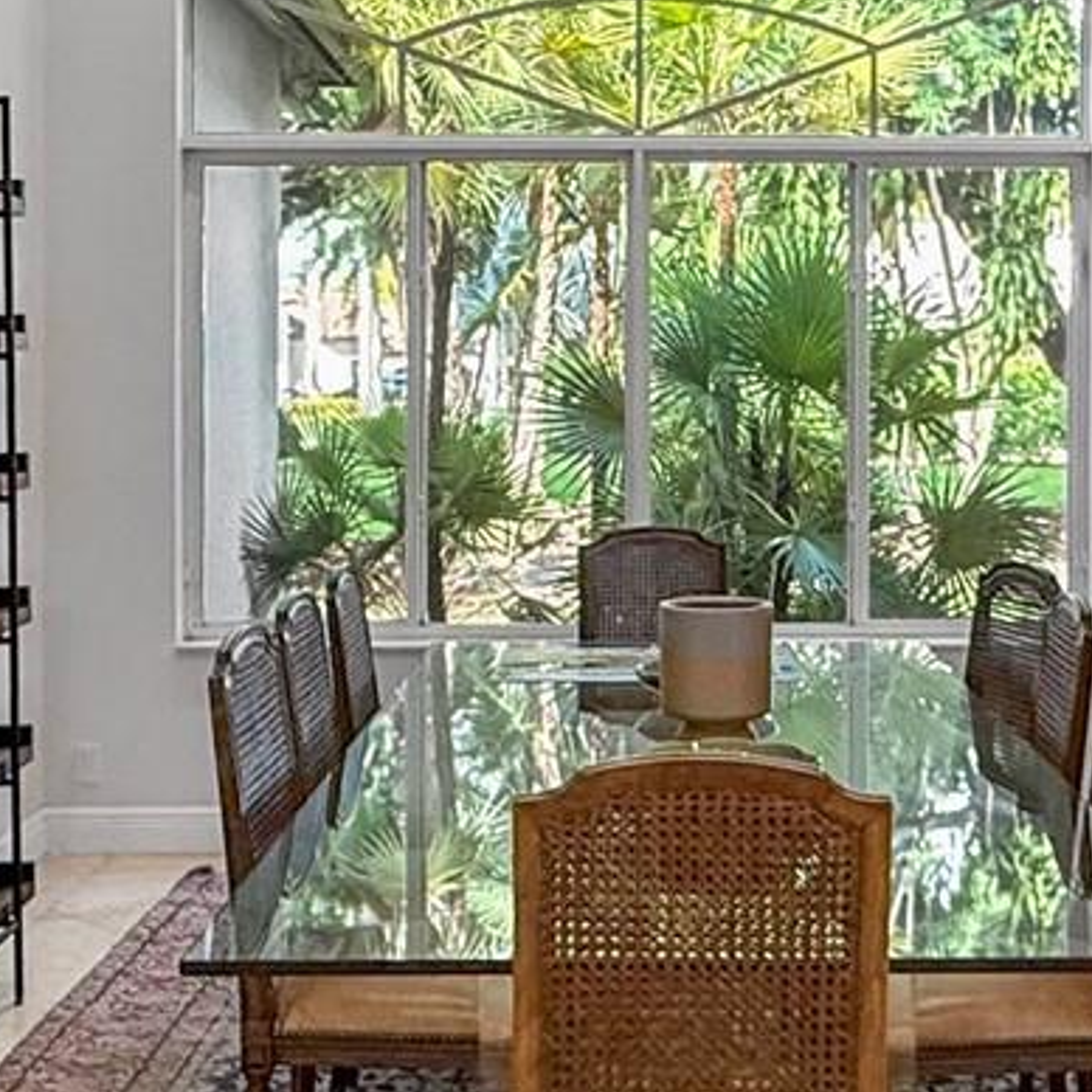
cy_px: 698
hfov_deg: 33.2
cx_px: 678
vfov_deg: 33.2
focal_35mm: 51
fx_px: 1820
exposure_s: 1/120
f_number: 2.2
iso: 500
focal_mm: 2.22
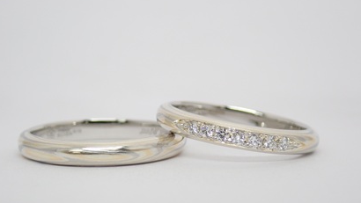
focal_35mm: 92
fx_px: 881
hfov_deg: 23.2
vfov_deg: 13.2
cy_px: 135
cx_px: 165
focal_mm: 13.65
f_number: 4.1
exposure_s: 1/125
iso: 200
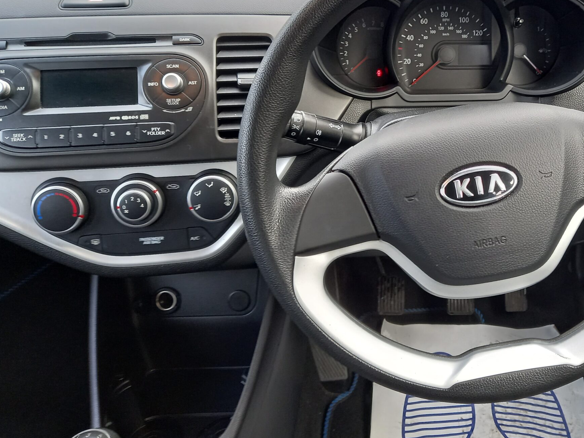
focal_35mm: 37
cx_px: 415
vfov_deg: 38.4
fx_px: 624
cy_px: 164
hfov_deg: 48.8
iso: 200
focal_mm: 4.6
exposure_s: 1/40
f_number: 2
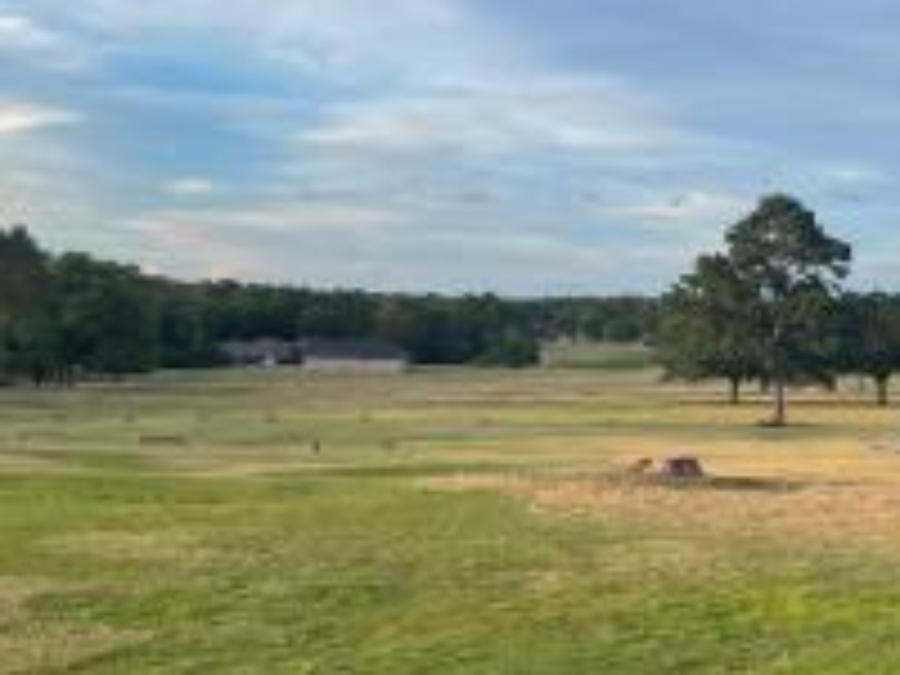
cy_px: 378
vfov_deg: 28.0
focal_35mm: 52
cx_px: 680
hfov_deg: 35.9
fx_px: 1352
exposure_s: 1/888
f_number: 1.6
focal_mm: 4.2
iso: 32
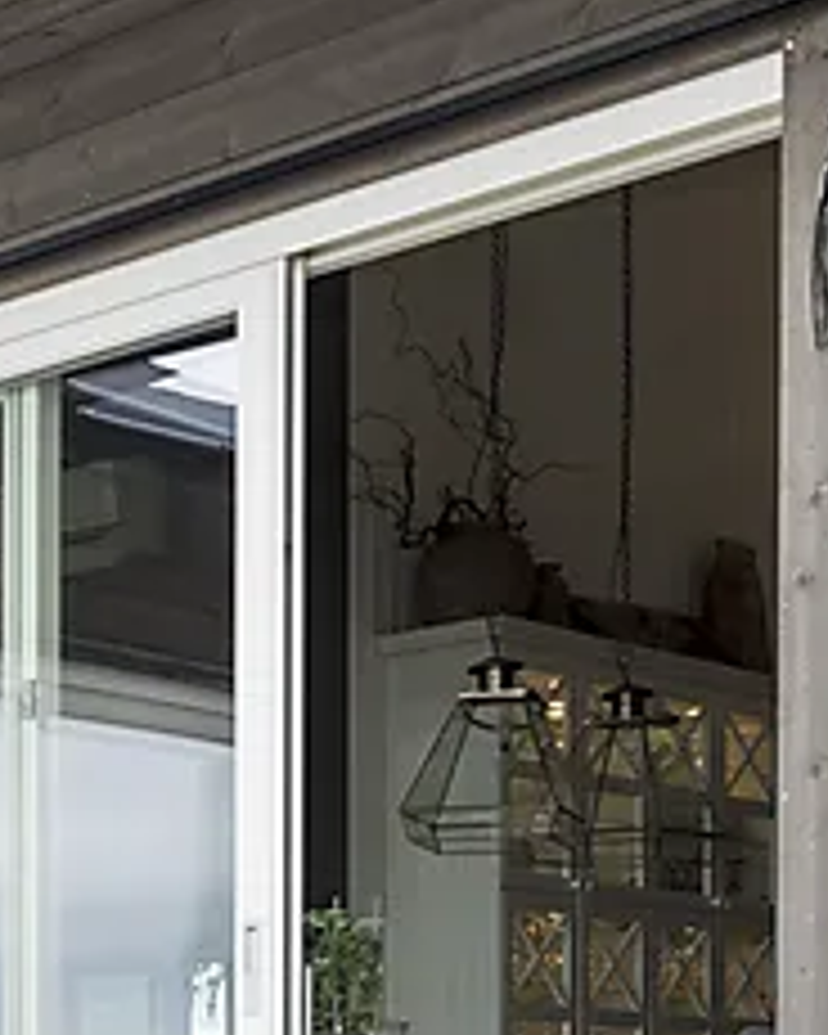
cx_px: -446
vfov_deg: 19.4
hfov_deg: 15.1
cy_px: 1192
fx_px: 2879
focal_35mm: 94
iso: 64
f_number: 8
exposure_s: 1/30
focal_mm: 18
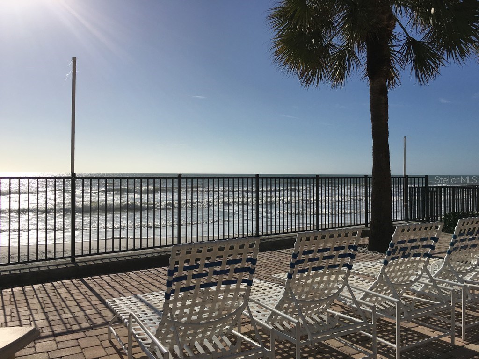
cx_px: 240
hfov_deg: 61.7
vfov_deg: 48.2
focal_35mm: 29
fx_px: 401
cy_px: 180
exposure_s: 1/6410
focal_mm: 4.15
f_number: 2.2
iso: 25
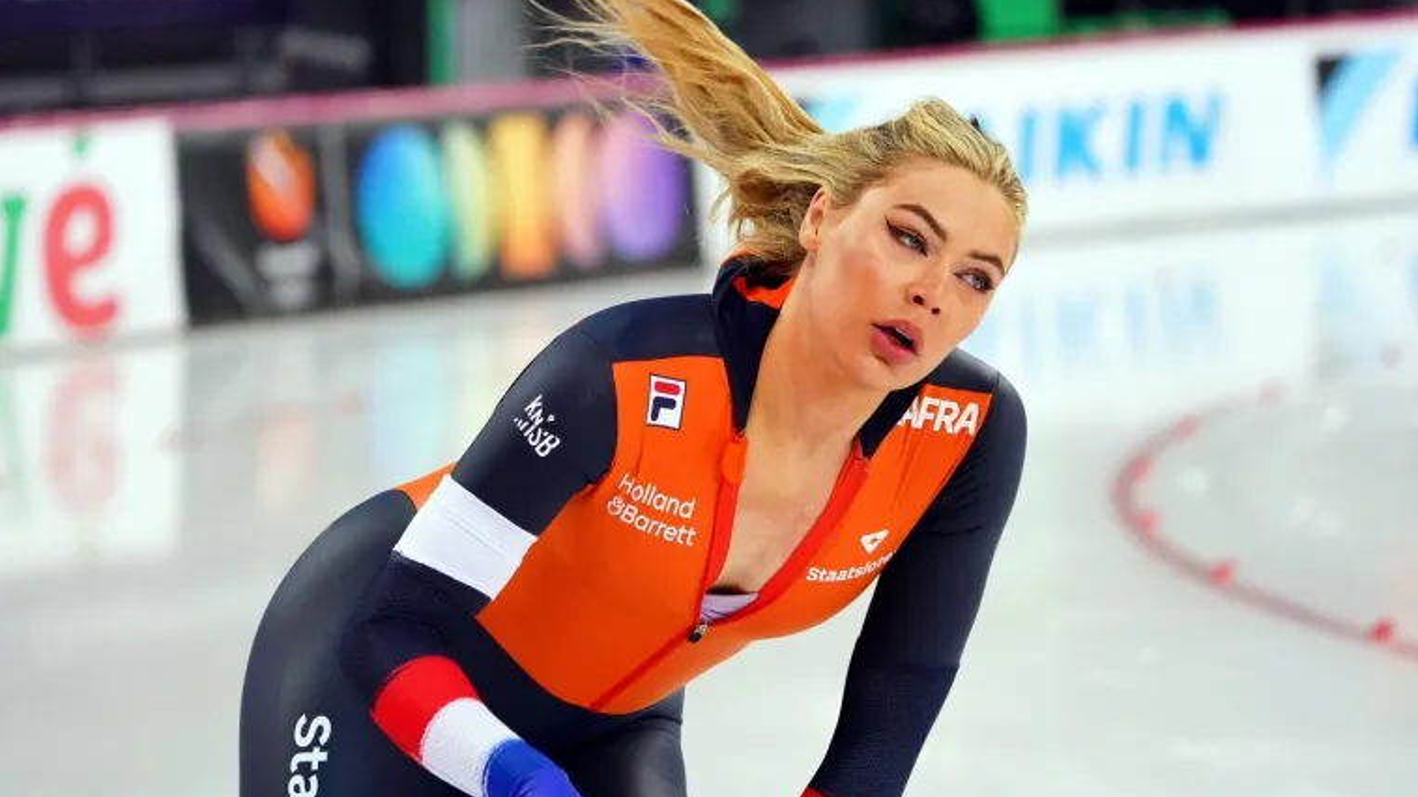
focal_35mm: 210
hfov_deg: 10.3
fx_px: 7894
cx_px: 709
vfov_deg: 5.8
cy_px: 331
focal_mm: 200
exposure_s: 1/1000
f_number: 5.6
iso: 8000
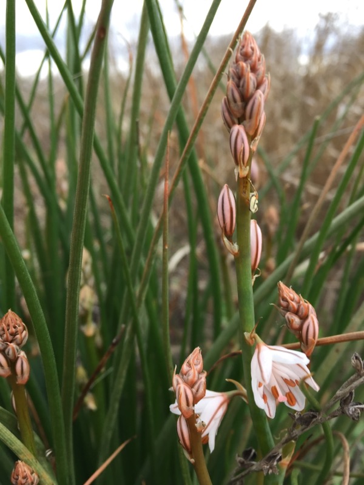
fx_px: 407
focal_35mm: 29
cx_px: 182
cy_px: 242
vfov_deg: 61.7
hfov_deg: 48.2
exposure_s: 1/100
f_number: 2.2
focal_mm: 4.15
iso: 50
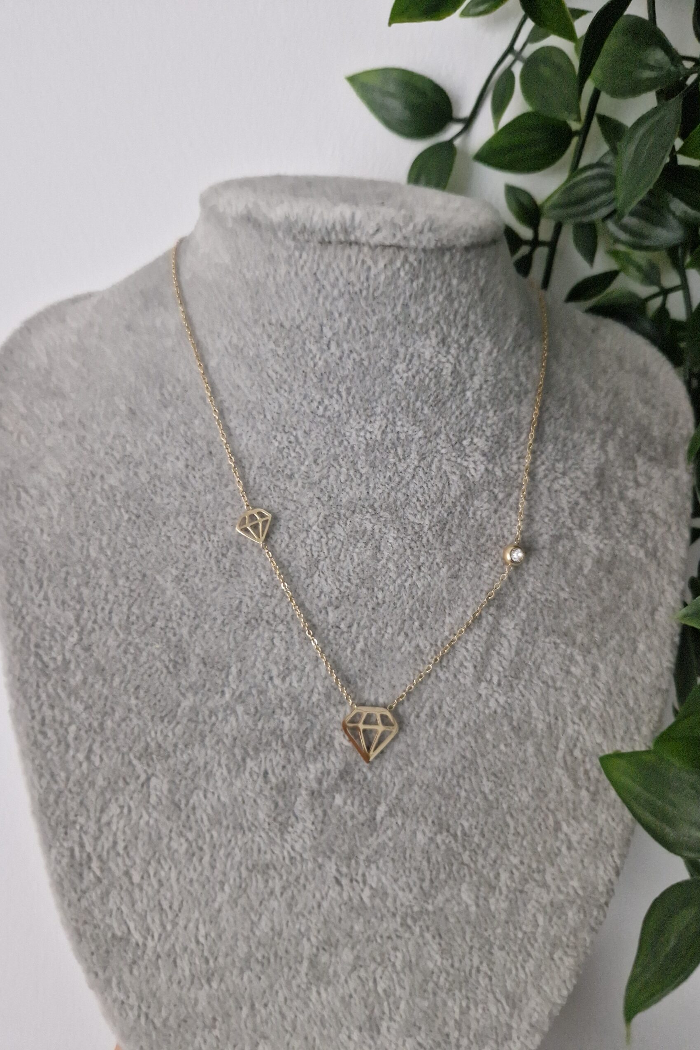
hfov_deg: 53.1
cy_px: 525
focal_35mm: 24
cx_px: 363
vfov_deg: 73.7
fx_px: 700
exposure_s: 1/100
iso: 100
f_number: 1.8
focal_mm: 5.4
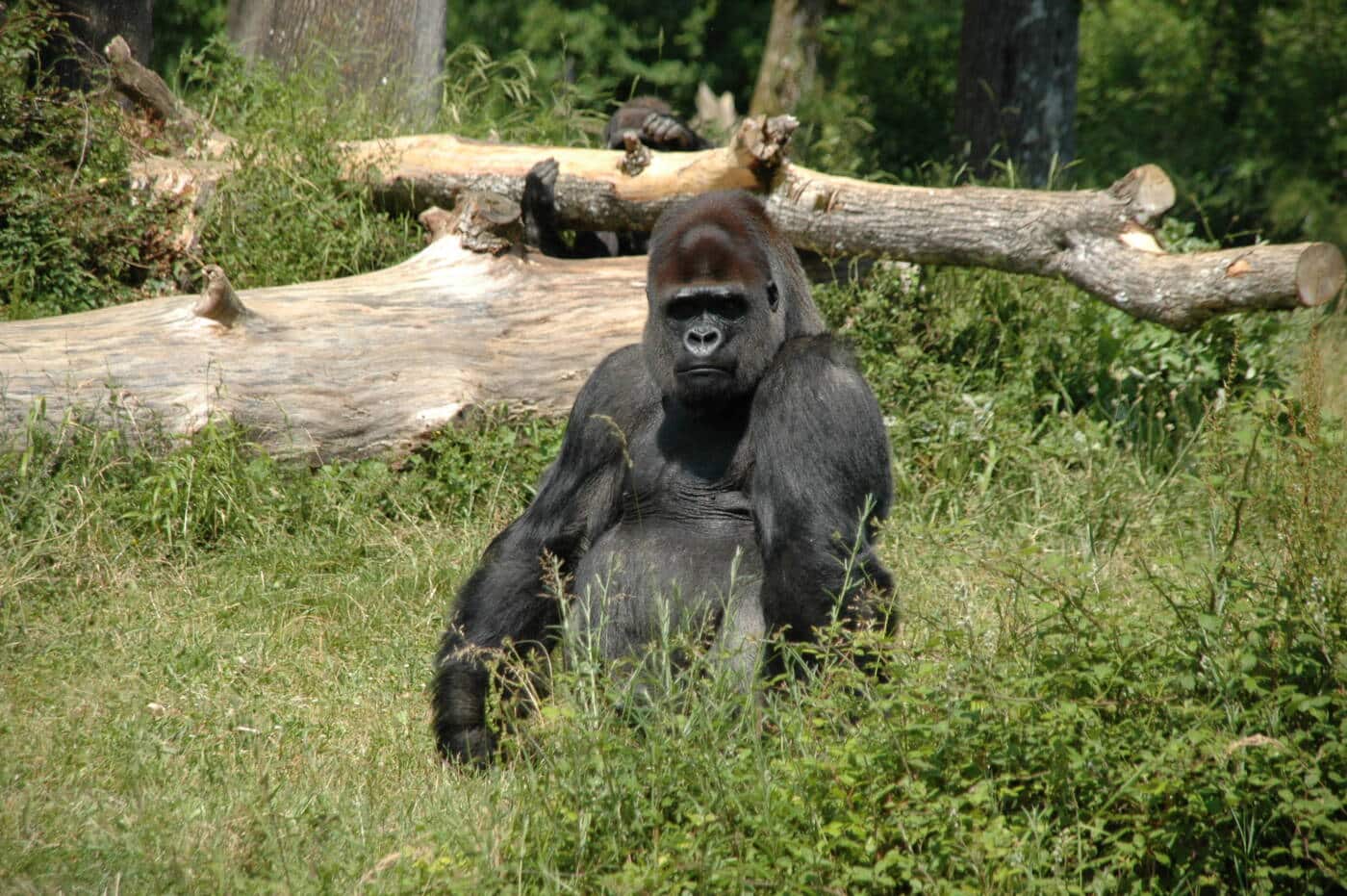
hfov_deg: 10.2
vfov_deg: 6.8
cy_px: 448
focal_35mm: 202
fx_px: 7570
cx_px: 674
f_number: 6
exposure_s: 1/500
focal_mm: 135
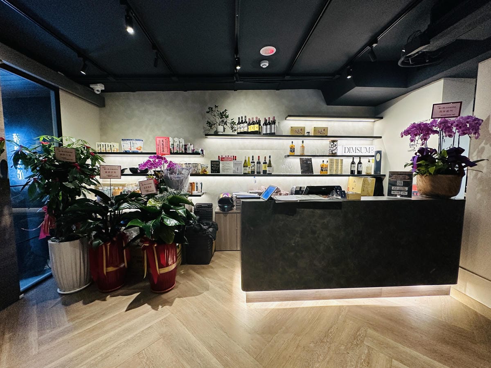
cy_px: 184
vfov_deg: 85.7
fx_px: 199
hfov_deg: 102.1
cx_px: 246
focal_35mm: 14
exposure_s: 1/120
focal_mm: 2.22
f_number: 2.2
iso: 250
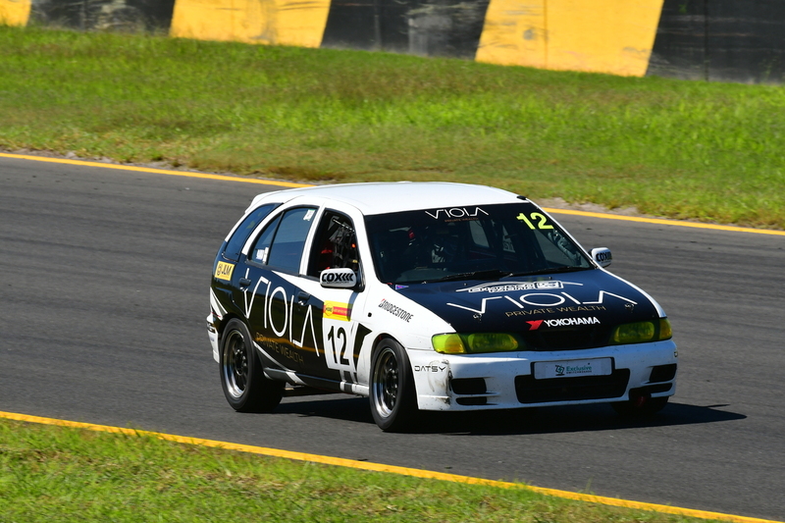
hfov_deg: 3.1
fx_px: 14715
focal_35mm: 675
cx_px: 392
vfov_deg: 2.0
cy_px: 262
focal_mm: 450
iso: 500
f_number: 13
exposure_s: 1/640
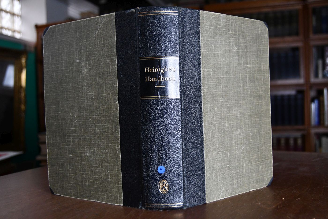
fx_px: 310
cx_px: 164
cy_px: 110
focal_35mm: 34
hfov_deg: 55.8
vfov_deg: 38.9
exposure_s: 1/125
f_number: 3.8
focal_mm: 23
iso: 2200
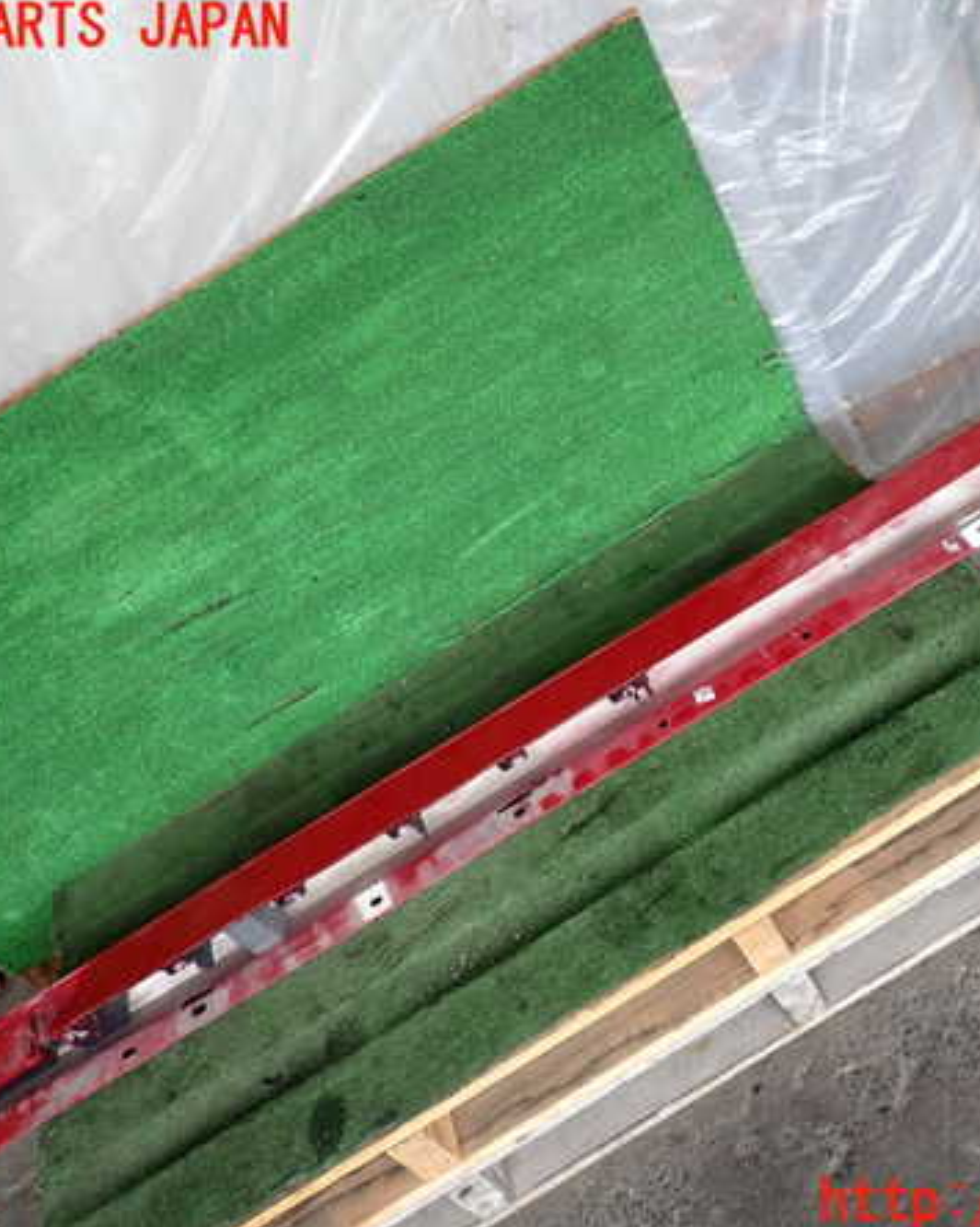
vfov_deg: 54.2
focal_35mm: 33
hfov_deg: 44.2
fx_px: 1197
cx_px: 616
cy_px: 616
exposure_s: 1/125
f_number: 2
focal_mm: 4.5
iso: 100
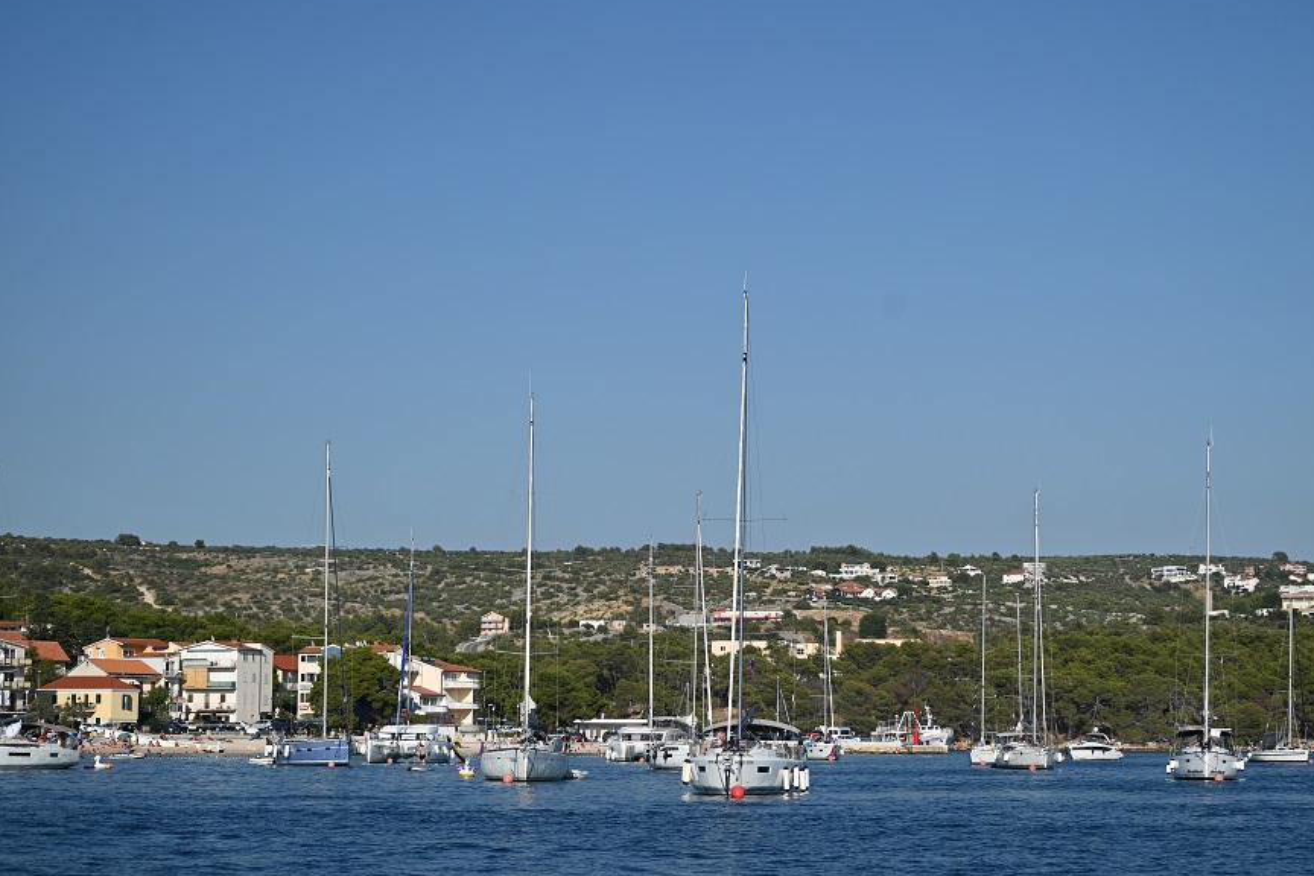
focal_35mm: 81
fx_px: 2956
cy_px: 462
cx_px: 757
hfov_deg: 25.0
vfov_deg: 16.9
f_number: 4.5
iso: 100
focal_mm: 70
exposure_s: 1/1600
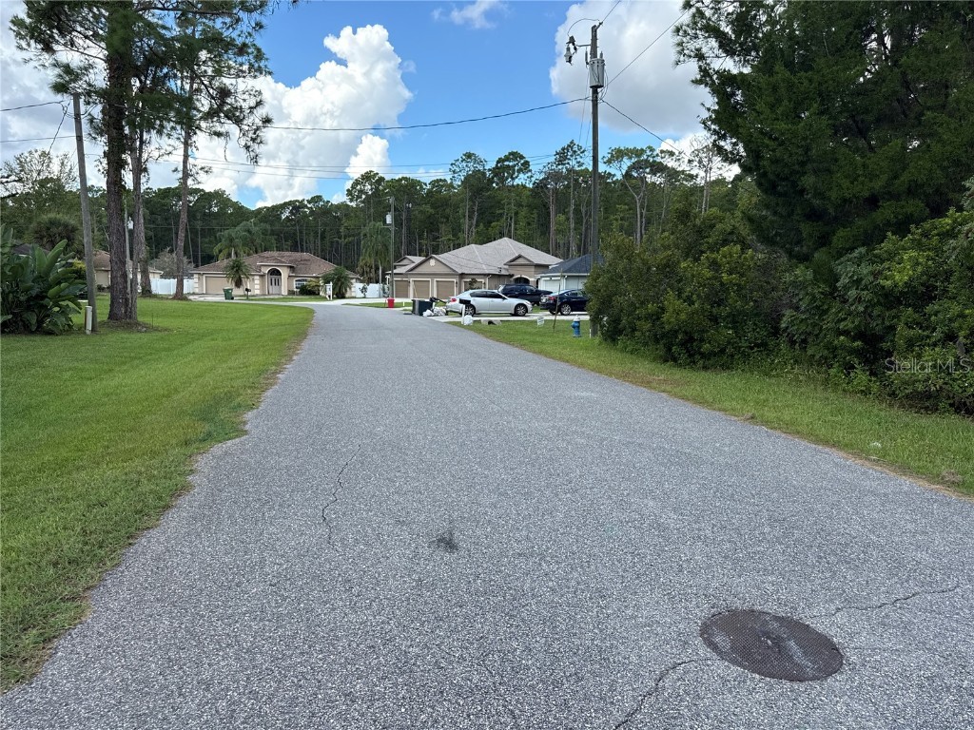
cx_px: 487
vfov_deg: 56.8
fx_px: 675
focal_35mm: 24
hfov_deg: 71.6
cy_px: 365
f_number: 1.78
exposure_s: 1/2000
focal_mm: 6.76
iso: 100
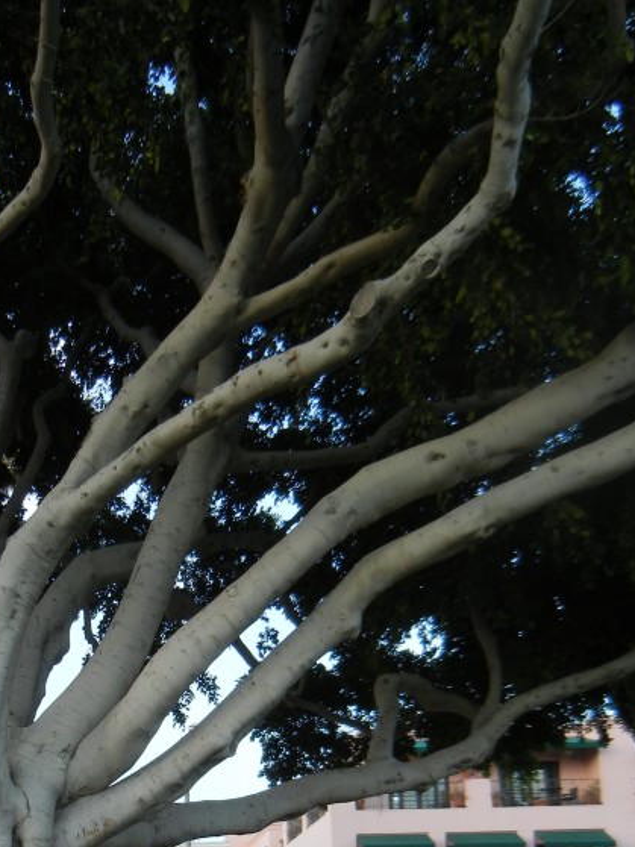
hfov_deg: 26.1
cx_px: 129
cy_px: 727
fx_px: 1346
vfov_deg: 33.5
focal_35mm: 55
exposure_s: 1/117
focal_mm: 5.4
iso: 160
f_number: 3.5
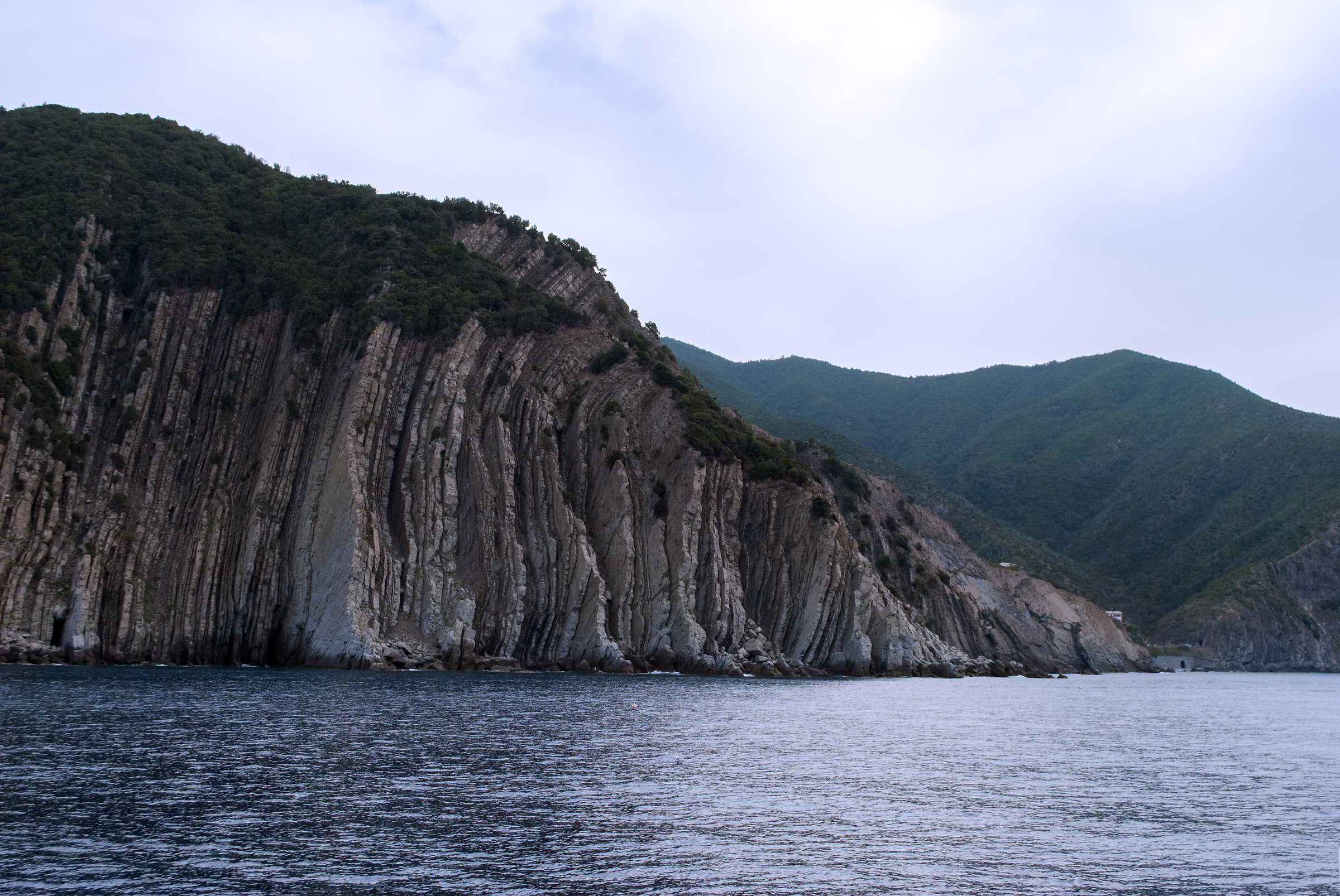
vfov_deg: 29.9
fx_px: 1677
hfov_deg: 43.6
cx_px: 670
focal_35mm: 45
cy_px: 448
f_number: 8
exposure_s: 1/1000
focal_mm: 30
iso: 400
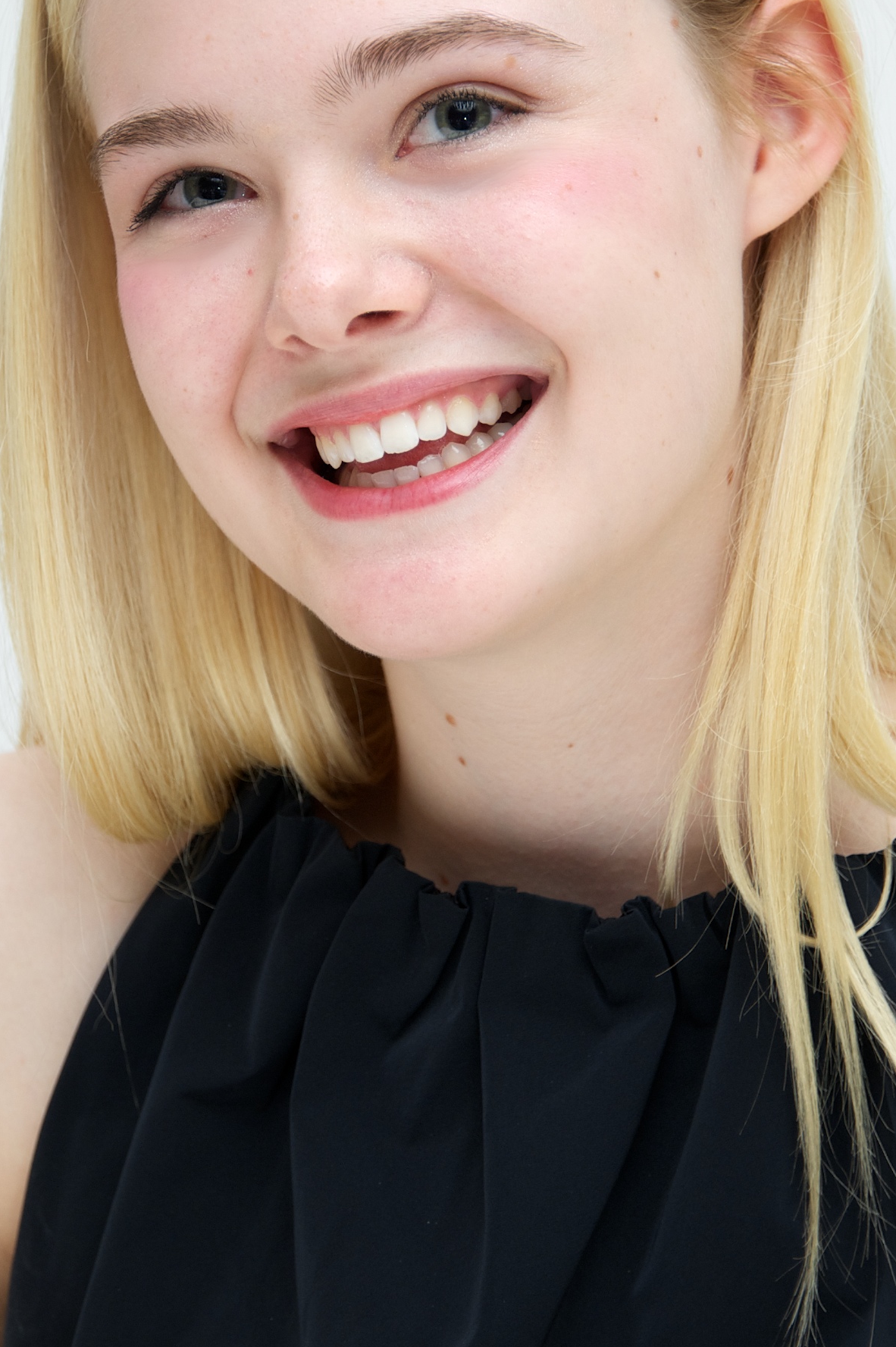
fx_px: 10731
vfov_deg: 7.2
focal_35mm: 287
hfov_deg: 4.8
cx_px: 353
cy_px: 584
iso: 400
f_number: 5.6
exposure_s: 1/60
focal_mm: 170
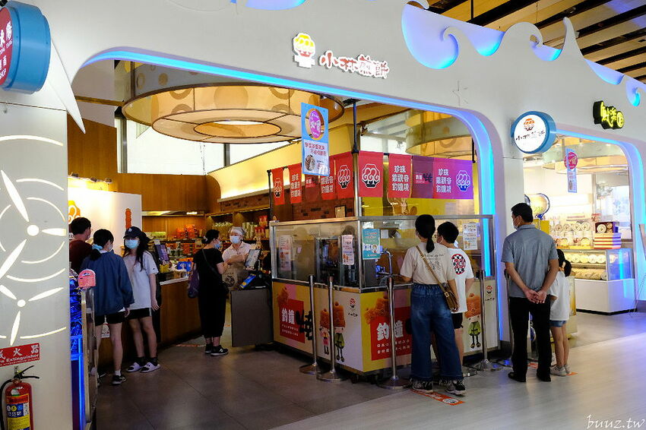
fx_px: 520
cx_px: 323
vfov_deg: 44.9
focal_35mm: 29
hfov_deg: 63.7
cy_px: 215
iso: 3200
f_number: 10
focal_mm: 19.6
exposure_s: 1/30
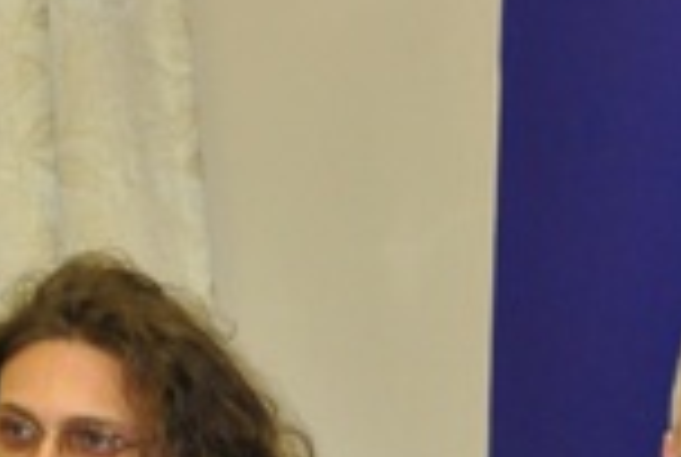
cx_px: 780
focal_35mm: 220
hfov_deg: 9.2
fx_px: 4172
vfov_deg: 6.2
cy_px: 719
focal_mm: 35
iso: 800
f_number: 5
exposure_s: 1/60
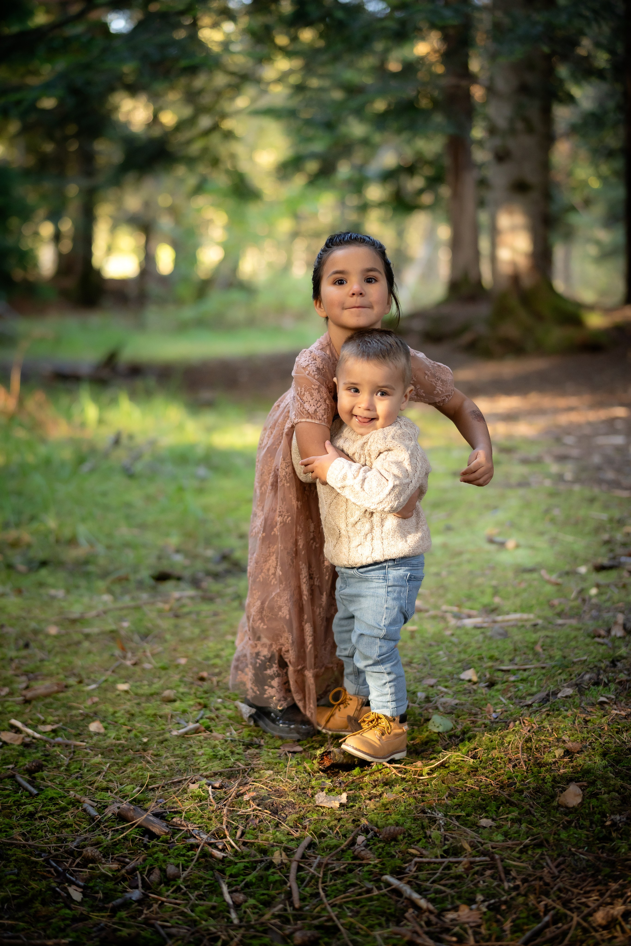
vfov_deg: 39.6
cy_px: 473
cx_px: 316
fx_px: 1314
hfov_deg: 27.0
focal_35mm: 50
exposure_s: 1/500
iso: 1250
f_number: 1.6
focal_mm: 50
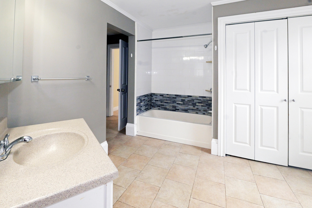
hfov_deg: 104.3
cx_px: 156
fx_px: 121
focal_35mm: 14
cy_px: 104
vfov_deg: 81.2
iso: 3200
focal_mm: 14
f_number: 10
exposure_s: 1/80
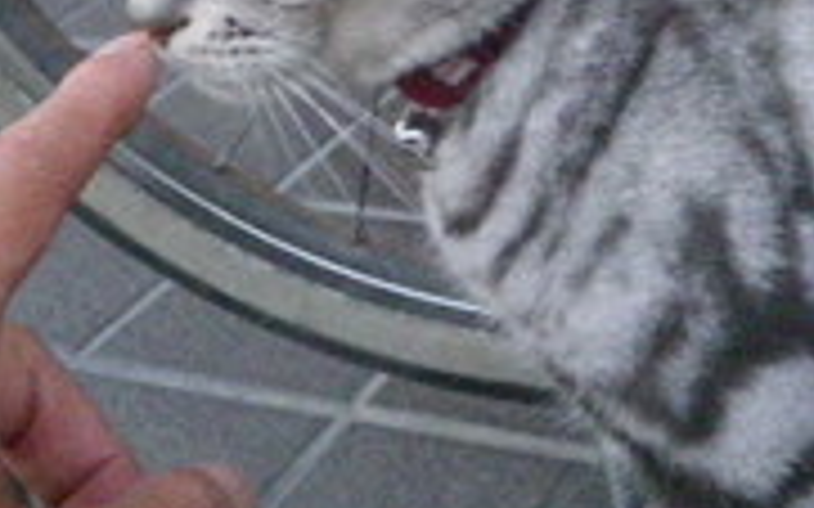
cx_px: 720
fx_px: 1819
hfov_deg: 24.6
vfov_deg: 15.2
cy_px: -137
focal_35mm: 82
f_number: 3.5
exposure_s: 1/40
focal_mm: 5
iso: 800
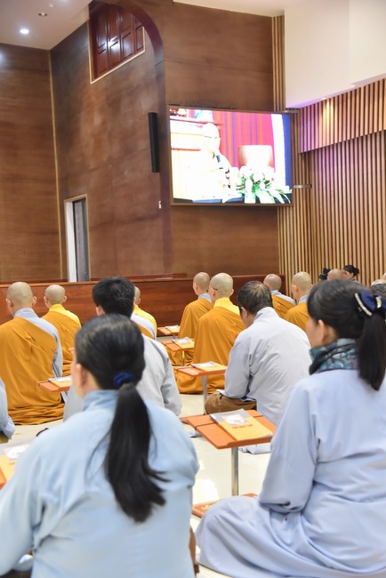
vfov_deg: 41.1
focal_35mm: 48
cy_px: 289
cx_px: 193
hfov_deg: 28.1
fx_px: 771
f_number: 5
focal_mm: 48
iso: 3200
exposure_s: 1/125
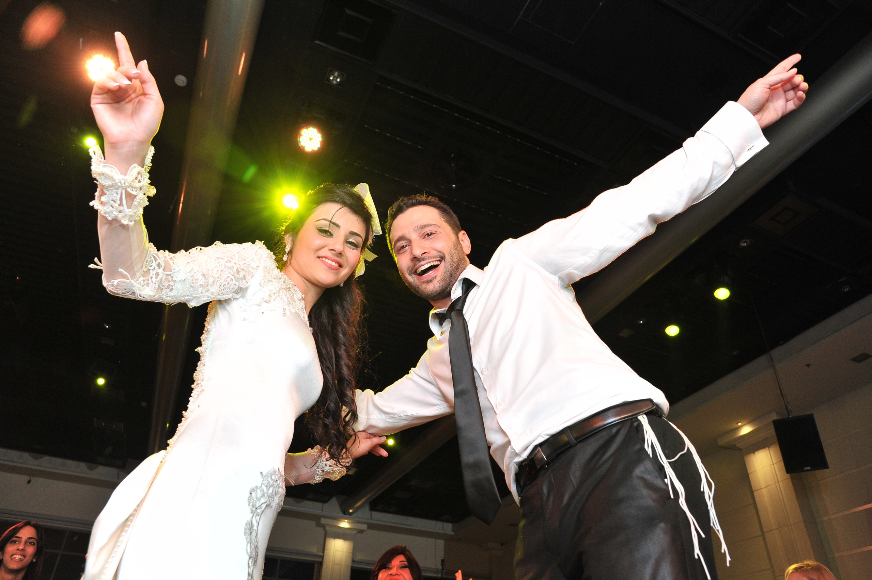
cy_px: 290
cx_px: 436
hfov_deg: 73.8
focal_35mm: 24
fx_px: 581
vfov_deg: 53.1
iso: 2000
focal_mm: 24
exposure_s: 1/125
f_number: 5.6
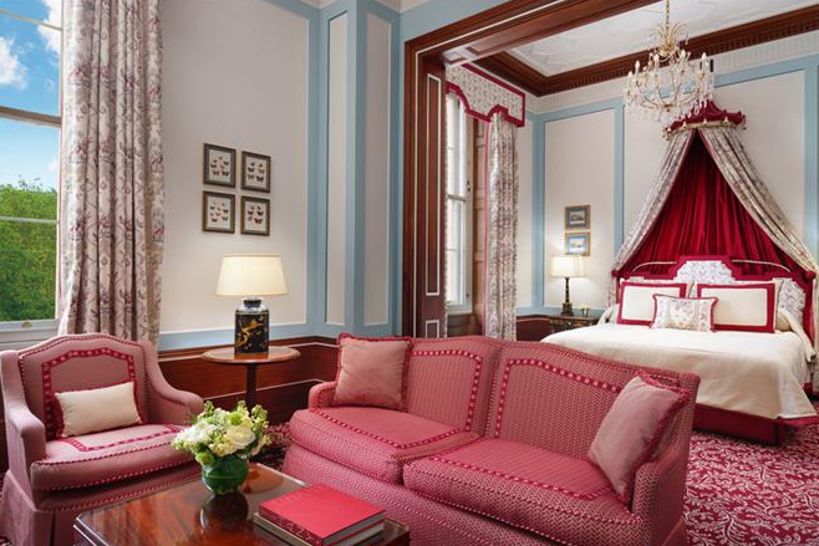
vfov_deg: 57.2
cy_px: 280
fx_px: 501
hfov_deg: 78.6
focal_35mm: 22
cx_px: 421
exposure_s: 8
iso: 50
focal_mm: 21
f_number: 16
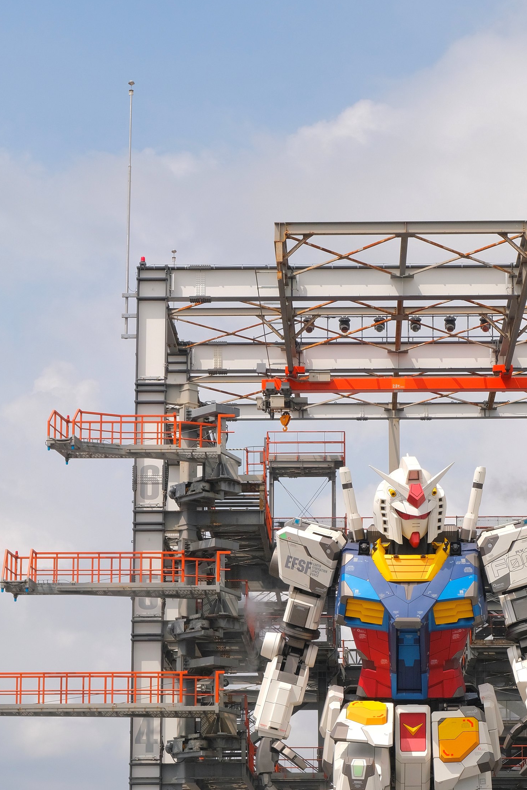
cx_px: 369
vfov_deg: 21.2
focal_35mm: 96
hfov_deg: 14.2
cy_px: 510
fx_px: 2108
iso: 800
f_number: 7.1
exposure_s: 1/1800
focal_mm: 45.1
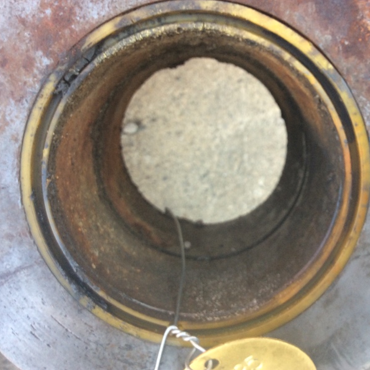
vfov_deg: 43.9
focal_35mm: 38
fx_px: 460
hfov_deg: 43.6
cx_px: 227
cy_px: 185
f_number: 2.4
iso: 50
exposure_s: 1/120
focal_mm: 3.3
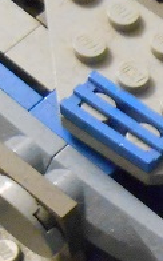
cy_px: 297
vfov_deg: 15.6
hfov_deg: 9.0
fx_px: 927
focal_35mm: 130
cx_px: 393
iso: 800
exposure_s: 1/2
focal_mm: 5.3
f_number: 3.8
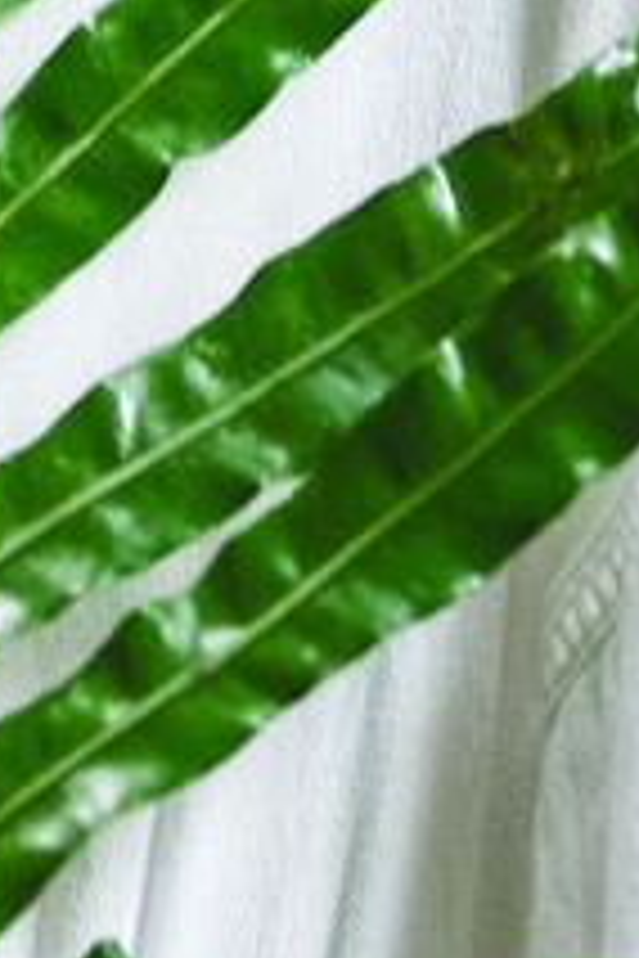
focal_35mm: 370
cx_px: -81
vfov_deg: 5.5
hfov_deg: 3.7
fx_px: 9850
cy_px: -349
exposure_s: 1/125
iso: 1000
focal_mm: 50
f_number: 1.8
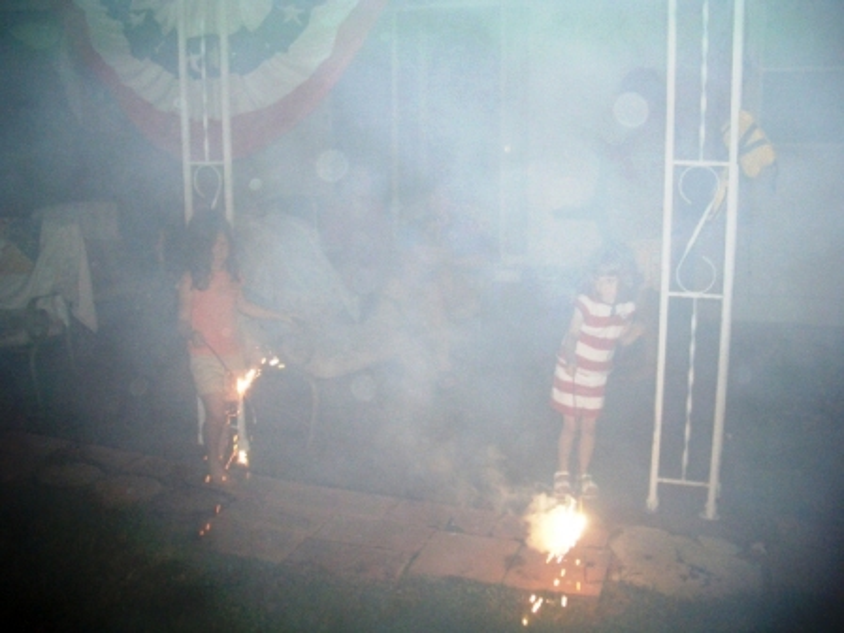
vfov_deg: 40.7
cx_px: 422
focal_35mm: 35
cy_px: 316
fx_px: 853
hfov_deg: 52.6
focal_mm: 5.8
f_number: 2.6
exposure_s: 1/60
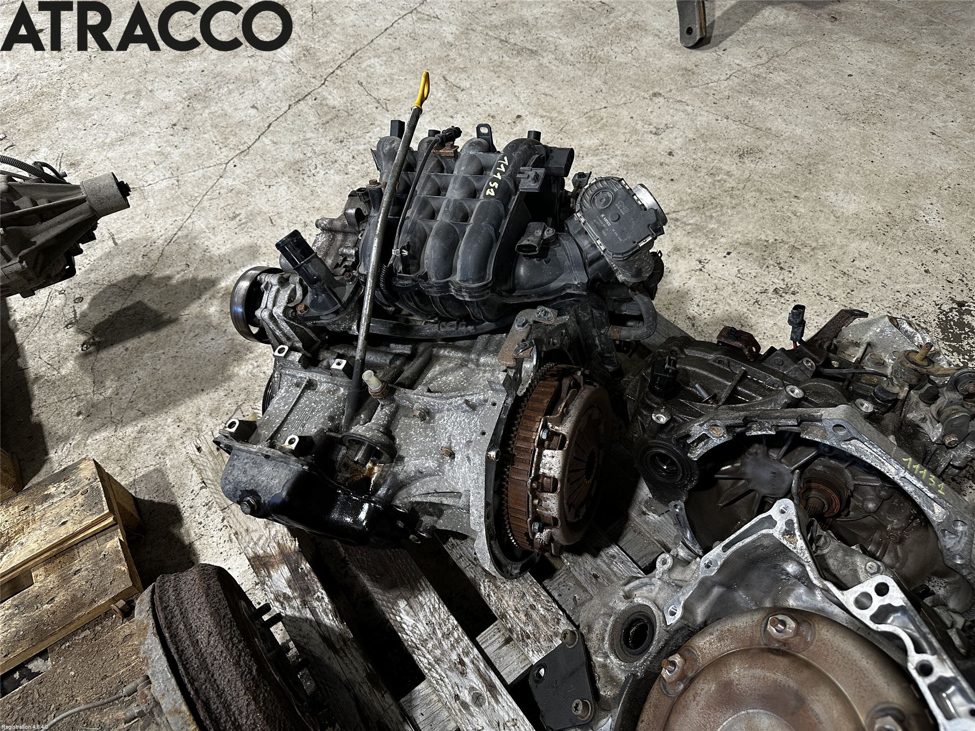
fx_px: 676
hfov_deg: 71.6
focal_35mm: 24
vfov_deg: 56.8
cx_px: 488
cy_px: 366
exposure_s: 1/100
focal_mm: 6.86
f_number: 1.78
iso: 200
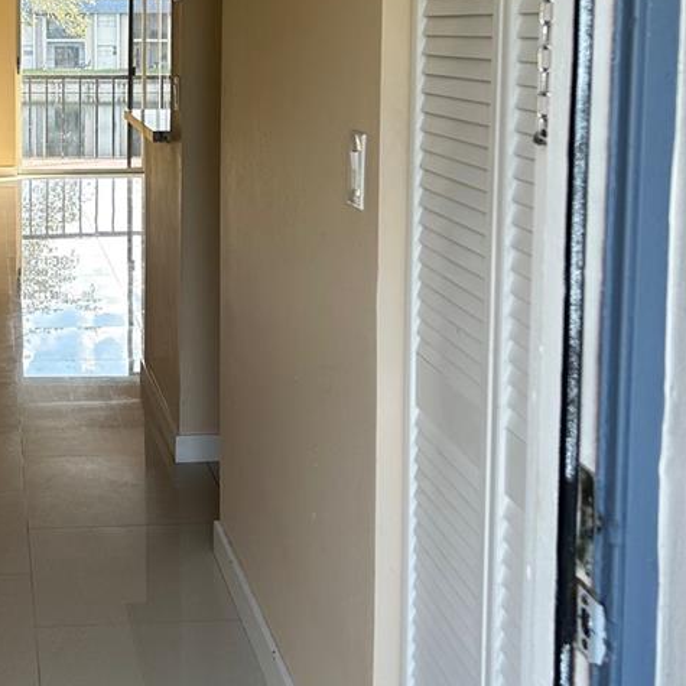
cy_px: 131
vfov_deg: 28.9
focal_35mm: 58
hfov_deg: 28.4
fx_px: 1300
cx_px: 66
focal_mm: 5.7
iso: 50
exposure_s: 1/206
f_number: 1.5
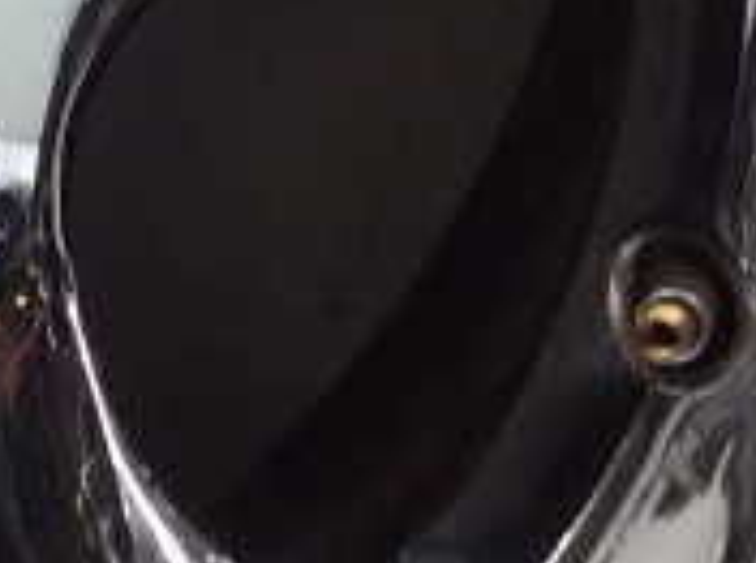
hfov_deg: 8.1
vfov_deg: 6.3
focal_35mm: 233
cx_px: -713
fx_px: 5075
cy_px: -129
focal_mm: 3.3
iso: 40
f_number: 2.4
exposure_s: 1/40
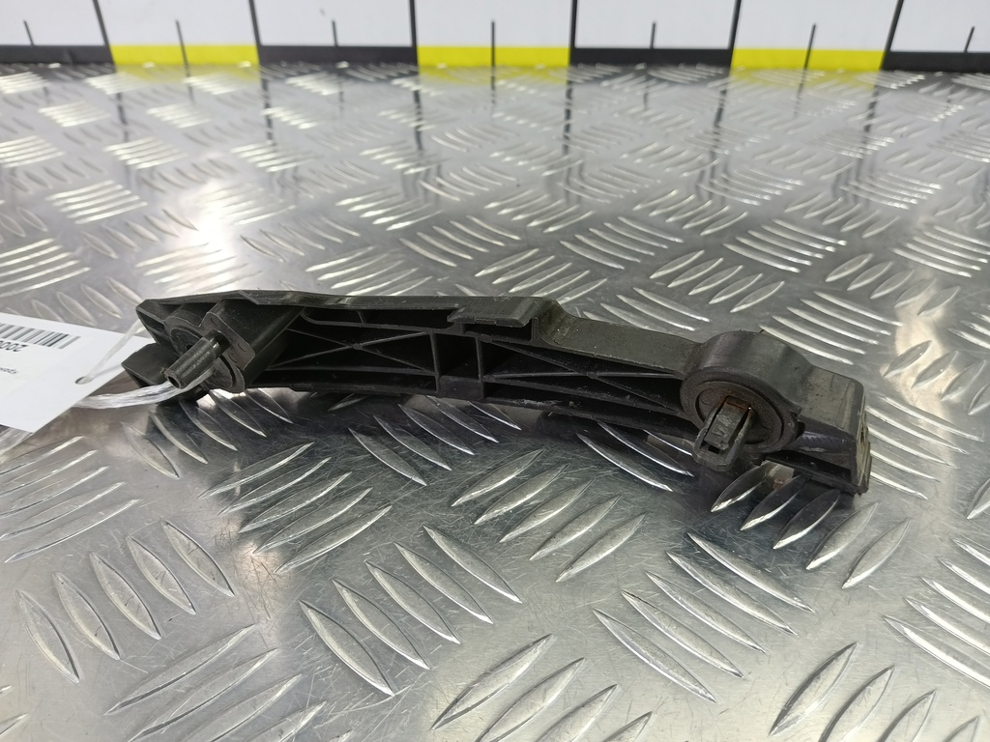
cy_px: 371
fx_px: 658
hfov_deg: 73.9
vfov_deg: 58.9
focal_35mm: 23
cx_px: 495
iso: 140
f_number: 1.6
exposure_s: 1/50
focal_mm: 4.11
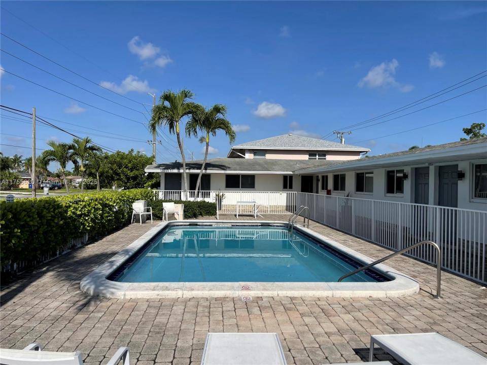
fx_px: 352
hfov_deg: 69.4
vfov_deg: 54.9
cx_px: 244
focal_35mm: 25
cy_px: 182
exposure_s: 1/6250
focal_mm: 5.1
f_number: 1.6
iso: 32
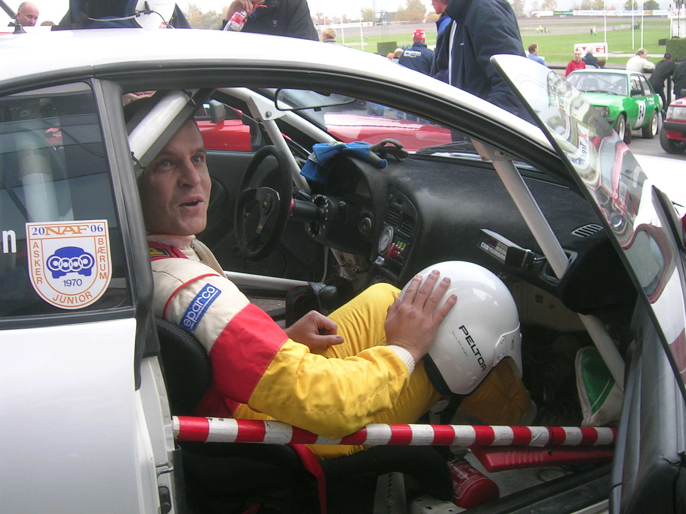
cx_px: 343
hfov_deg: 42.9
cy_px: 257
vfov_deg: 32.9
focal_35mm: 44
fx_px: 872
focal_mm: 6.7
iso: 50
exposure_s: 1/39.9
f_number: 3
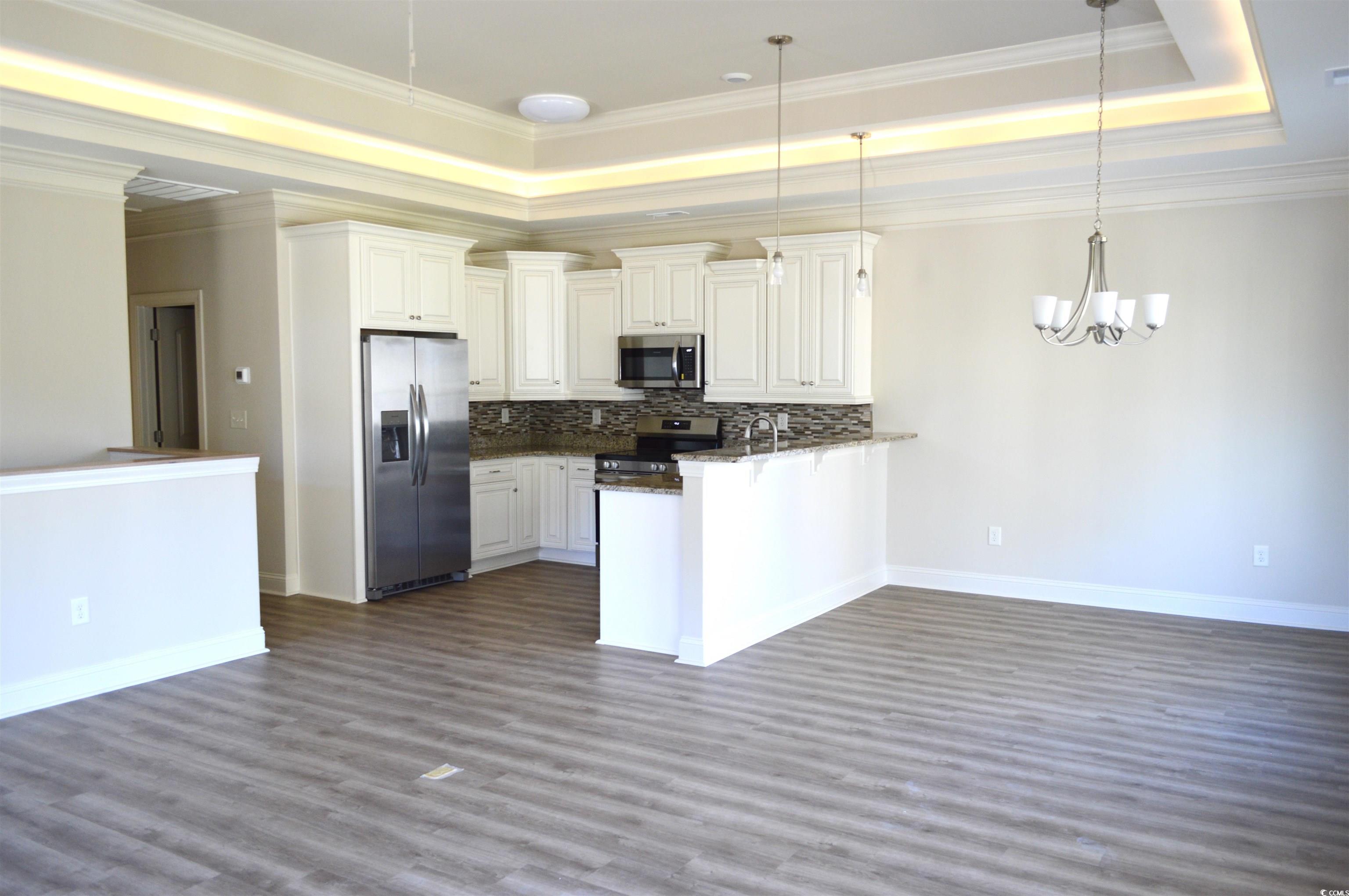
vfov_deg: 47.8
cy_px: 448
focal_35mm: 27
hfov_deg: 67.4
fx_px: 1011
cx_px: 674
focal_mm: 18
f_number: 4
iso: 400
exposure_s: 1/60
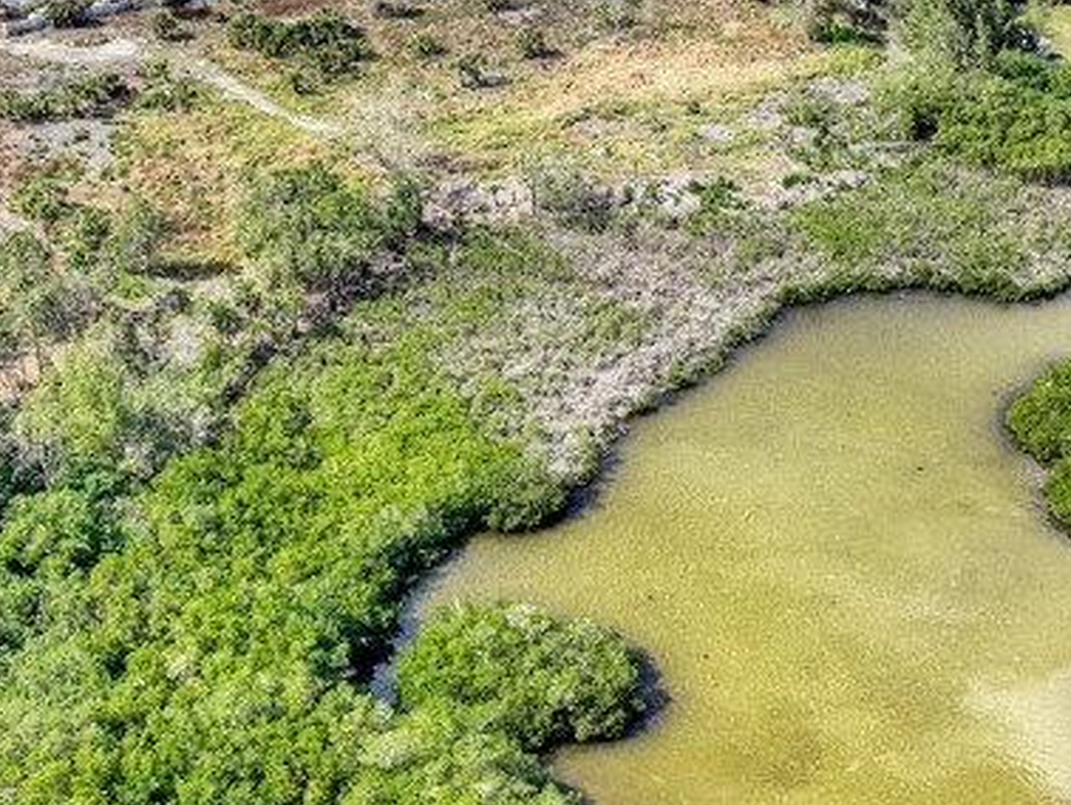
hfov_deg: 29.6
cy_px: 286
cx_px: 717
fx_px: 2012
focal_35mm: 65
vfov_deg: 22.5
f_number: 2.8
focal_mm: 12.3
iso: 100
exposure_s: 1/1250
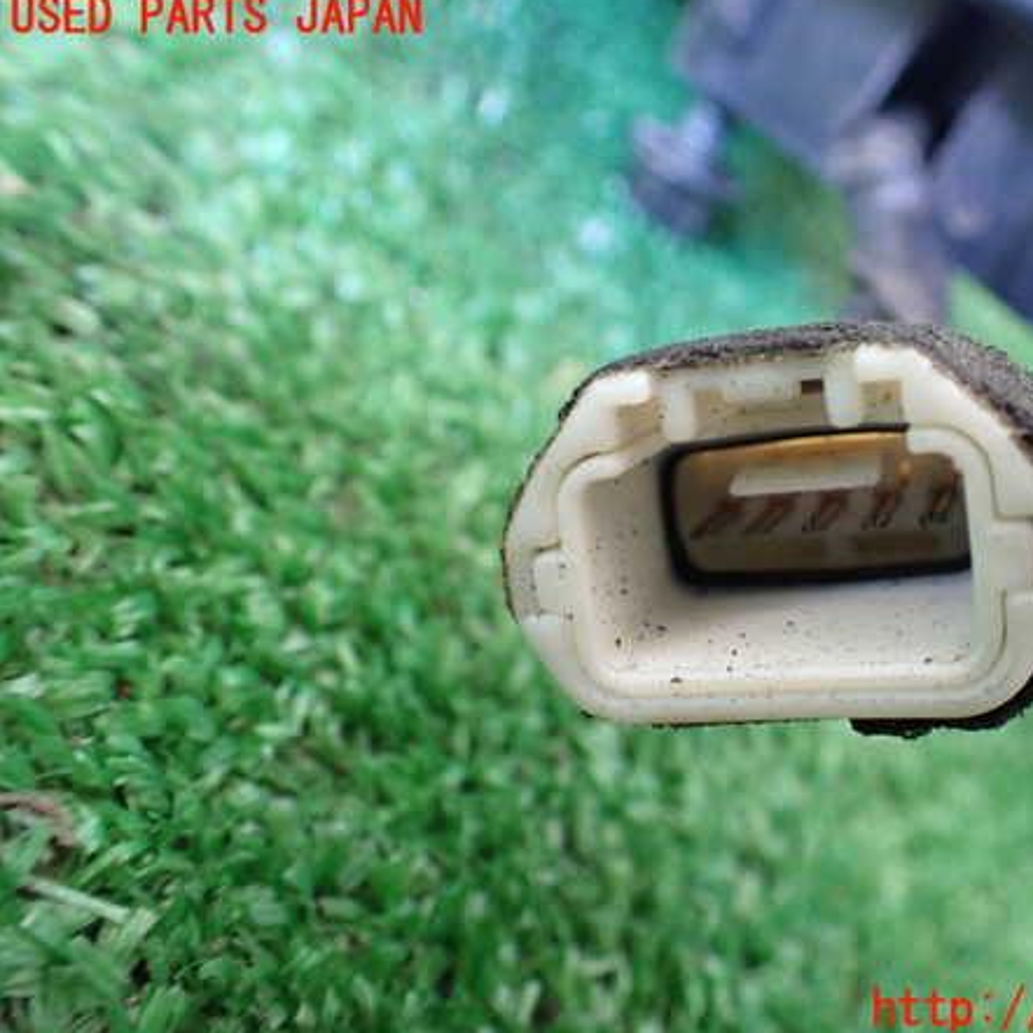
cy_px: 514
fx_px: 1215
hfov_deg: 45.3
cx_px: 699
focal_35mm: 36
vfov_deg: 46.0
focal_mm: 5.4
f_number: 2.3
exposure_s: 1/30
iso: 800
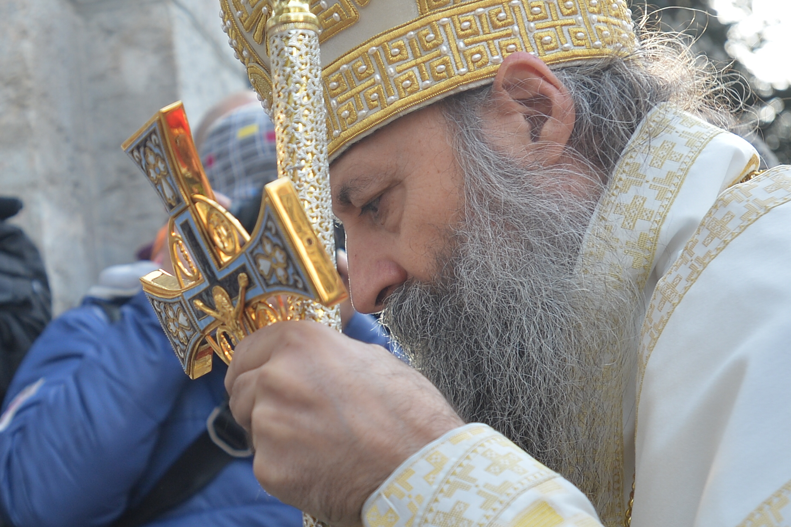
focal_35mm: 36
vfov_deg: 36.9
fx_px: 791
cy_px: 261
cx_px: 388
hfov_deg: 53.1
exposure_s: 1/500
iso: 320
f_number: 4.5
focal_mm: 35
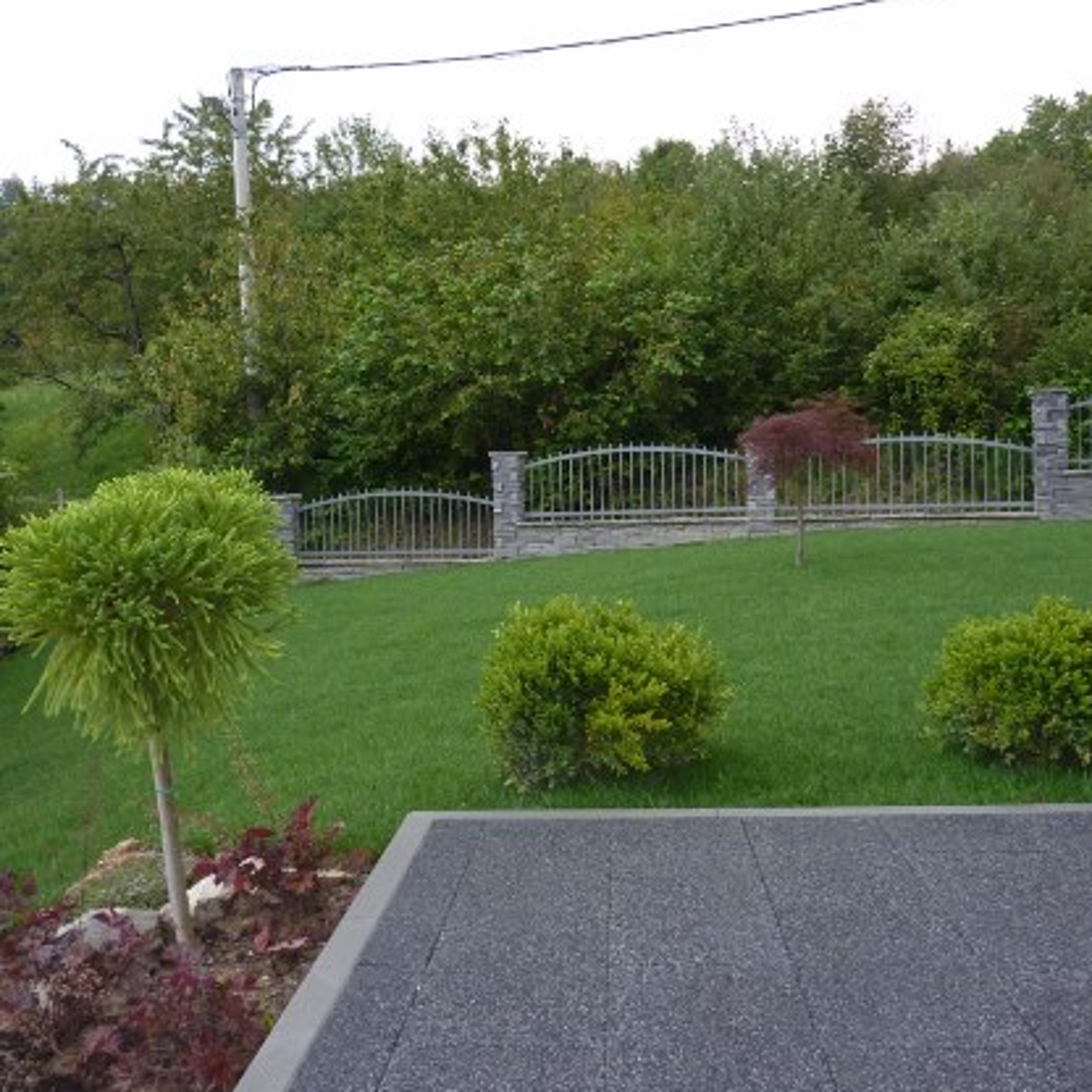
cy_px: 512
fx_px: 1213
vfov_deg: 48.4
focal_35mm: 34
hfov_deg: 48.4
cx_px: 501
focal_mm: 4.1
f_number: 3.3
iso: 100
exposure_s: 1/30
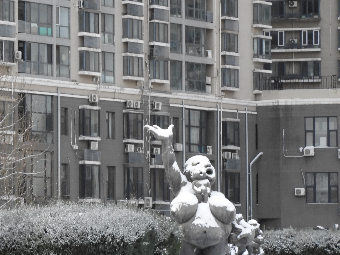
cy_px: 130
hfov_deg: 8.7
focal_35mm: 228
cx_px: 119
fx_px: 2239
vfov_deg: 6.5
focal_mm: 30.5
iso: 360
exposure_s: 1/60
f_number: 5.2
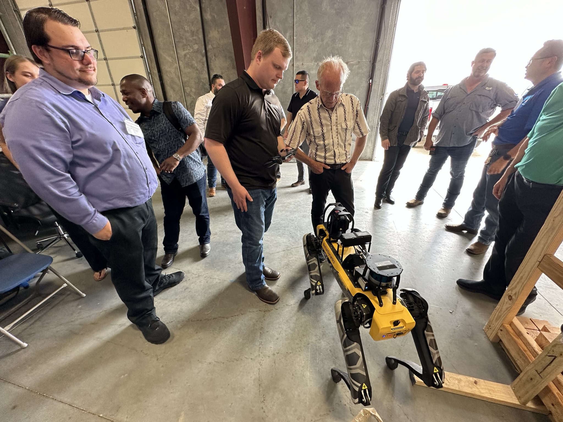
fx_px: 228
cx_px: 282
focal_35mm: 14
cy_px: 211
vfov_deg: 85.7
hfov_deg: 102.1
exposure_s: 1/99
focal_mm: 2.22
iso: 125
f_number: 2.2
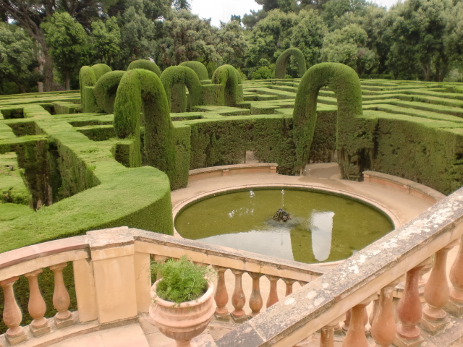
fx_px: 468
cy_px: 174
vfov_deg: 40.7
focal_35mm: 35
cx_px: 232
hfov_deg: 52.6
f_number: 3.1
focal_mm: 6.3
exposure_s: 1/200
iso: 64
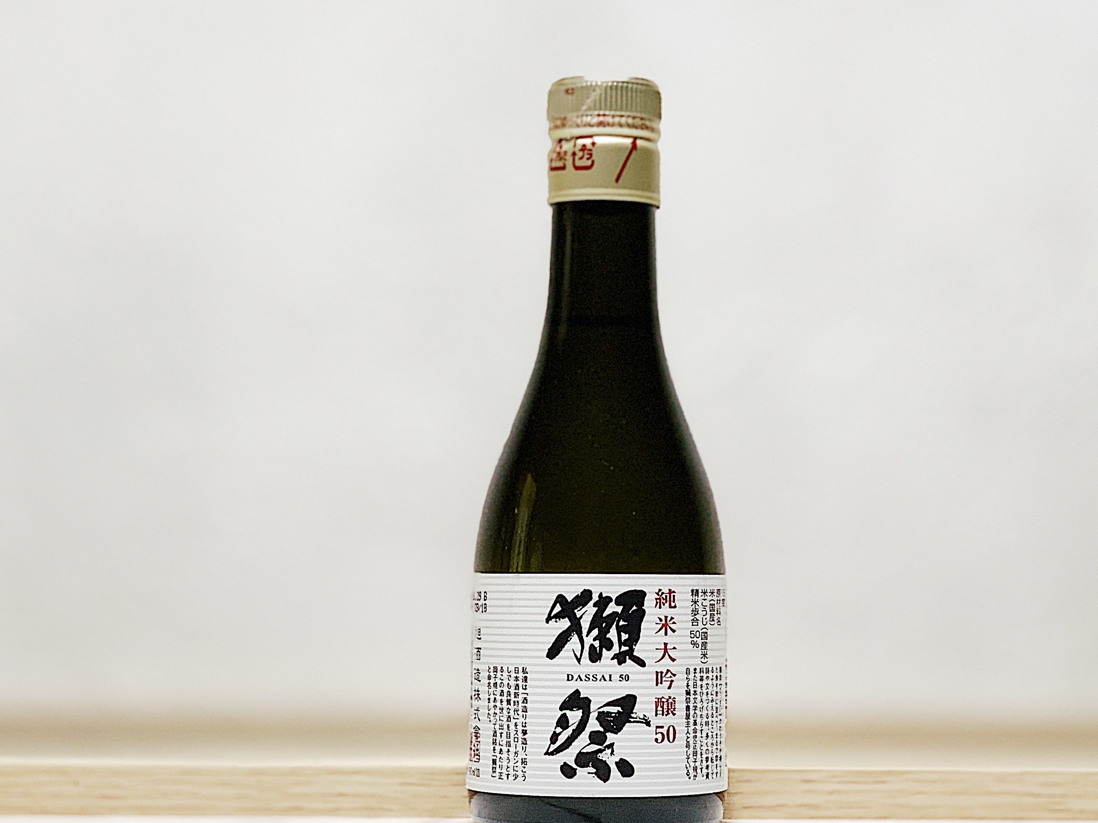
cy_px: 234
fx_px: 2664
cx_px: 600
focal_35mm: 84
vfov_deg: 17.5
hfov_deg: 23.3
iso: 80
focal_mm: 6
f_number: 2.4
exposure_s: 1/50
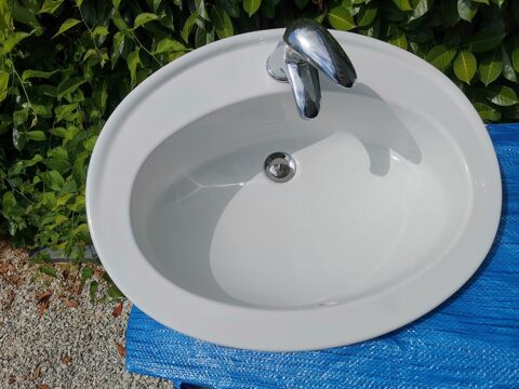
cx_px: 260
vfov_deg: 53.1
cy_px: 194
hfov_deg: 67.3
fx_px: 390
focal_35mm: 26
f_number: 1.8
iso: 50
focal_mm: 4.75
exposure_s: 1/4444
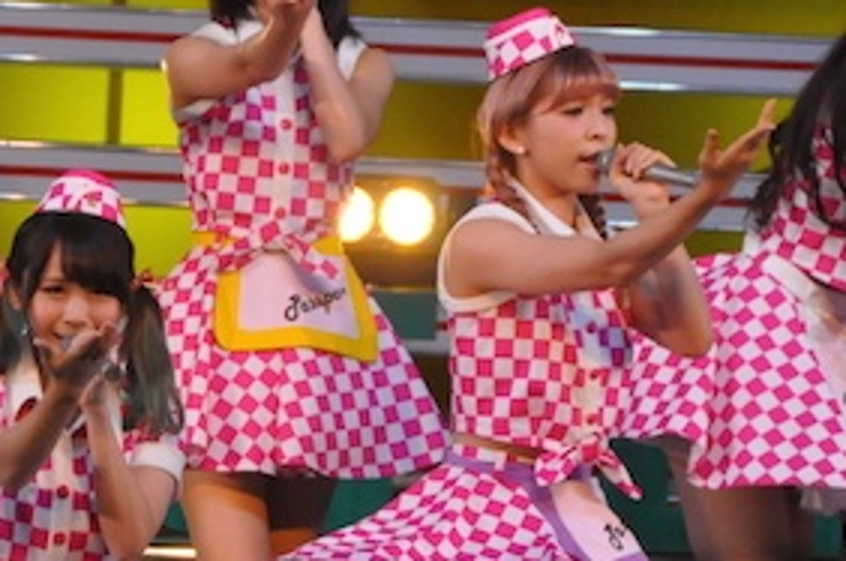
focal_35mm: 483
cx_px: 39
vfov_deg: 2.8
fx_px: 11331
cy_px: 300
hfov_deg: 4.3
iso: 2500
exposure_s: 1/400
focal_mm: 150
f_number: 5.6
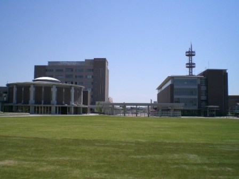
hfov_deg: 49.0
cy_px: 90
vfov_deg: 37.7
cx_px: 120
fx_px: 262
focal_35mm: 38
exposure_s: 1/800
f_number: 4.4
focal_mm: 6.3
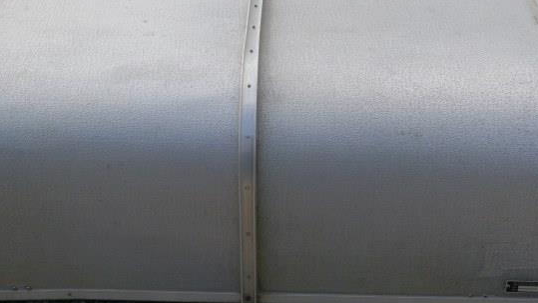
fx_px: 827
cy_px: 88
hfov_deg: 36.0
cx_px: 270
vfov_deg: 20.6
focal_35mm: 58
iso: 160
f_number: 6.3
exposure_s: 1/320
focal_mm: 14
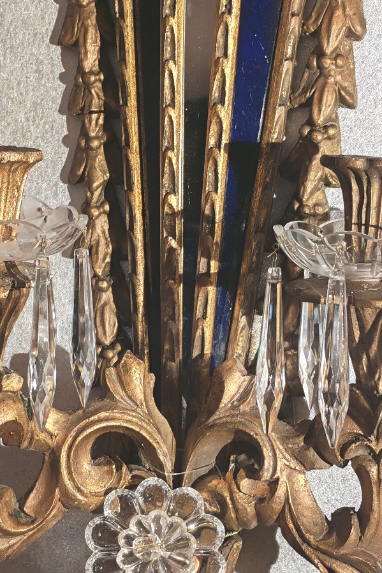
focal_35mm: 82
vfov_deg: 24.7
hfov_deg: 16.6
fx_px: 1305
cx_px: 129
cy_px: 353
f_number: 1.9
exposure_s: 1/50
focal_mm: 6.12
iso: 1000
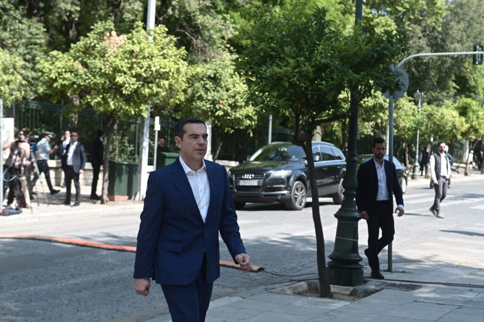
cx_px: 242
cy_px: 161
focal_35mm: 60
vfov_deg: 22.6
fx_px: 806
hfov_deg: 33.4
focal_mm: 60
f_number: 5
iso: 320
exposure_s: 1/500
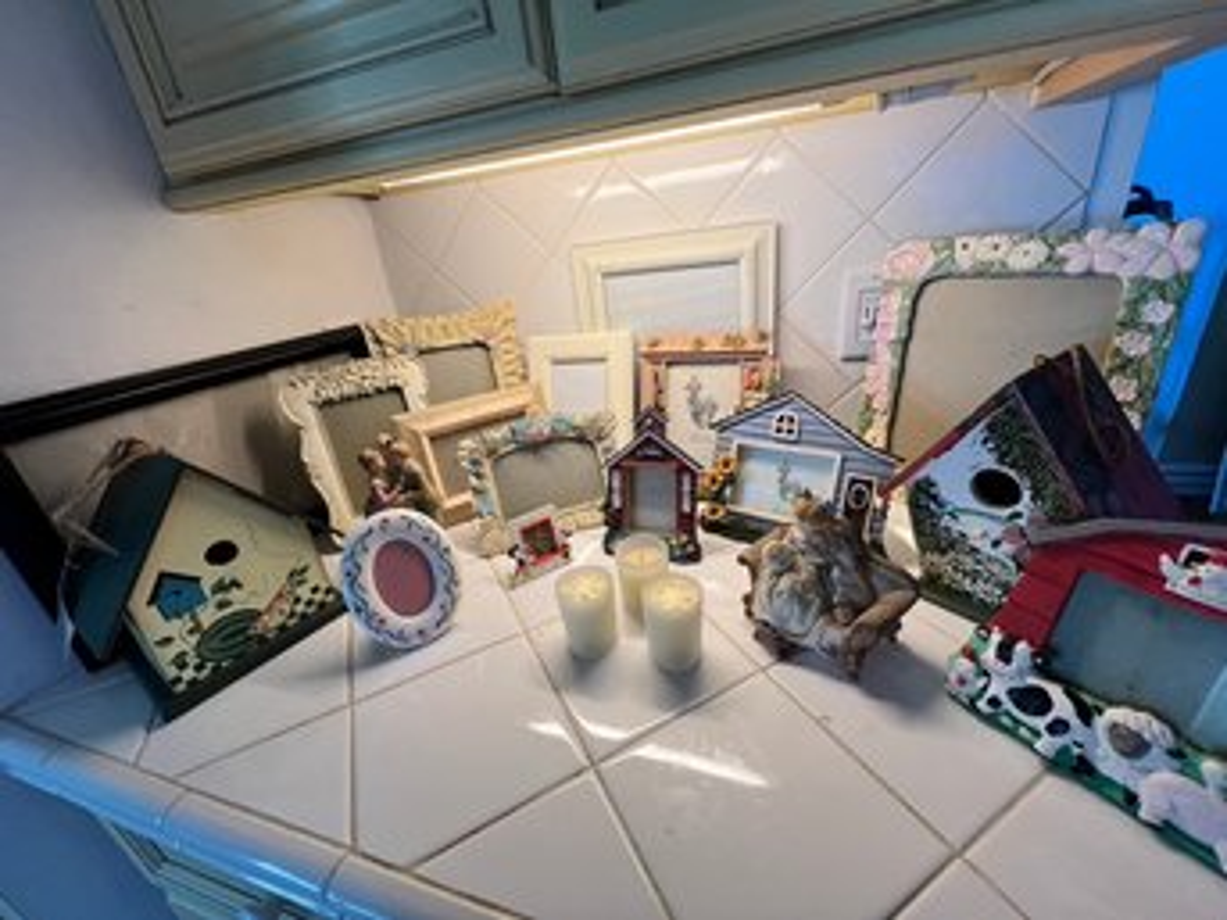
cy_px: 460
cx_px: 614
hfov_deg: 106.2
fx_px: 461
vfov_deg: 89.9
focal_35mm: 13
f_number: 1.8
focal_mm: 1.57
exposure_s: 1/120
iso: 80
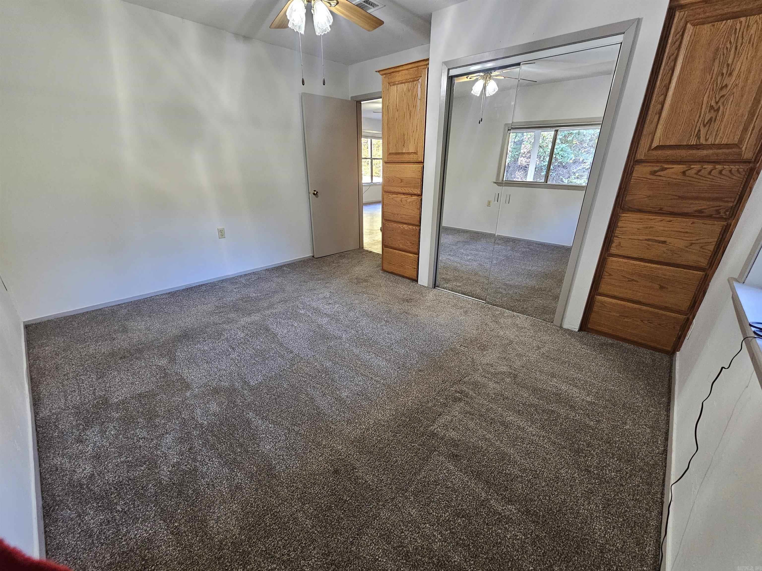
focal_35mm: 13
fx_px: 286
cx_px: 381
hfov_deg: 106.2
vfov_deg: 89.9
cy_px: 286
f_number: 2.2
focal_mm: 2.2
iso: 400
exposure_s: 1/30
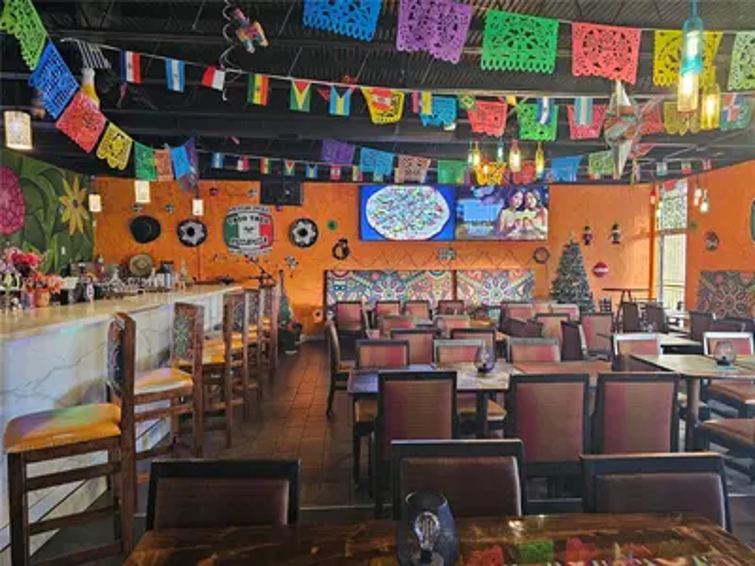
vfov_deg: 58.9
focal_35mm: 23
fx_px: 502
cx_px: 378
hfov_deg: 73.9
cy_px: 283
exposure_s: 1/60
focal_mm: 6.3
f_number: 1.7
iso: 800
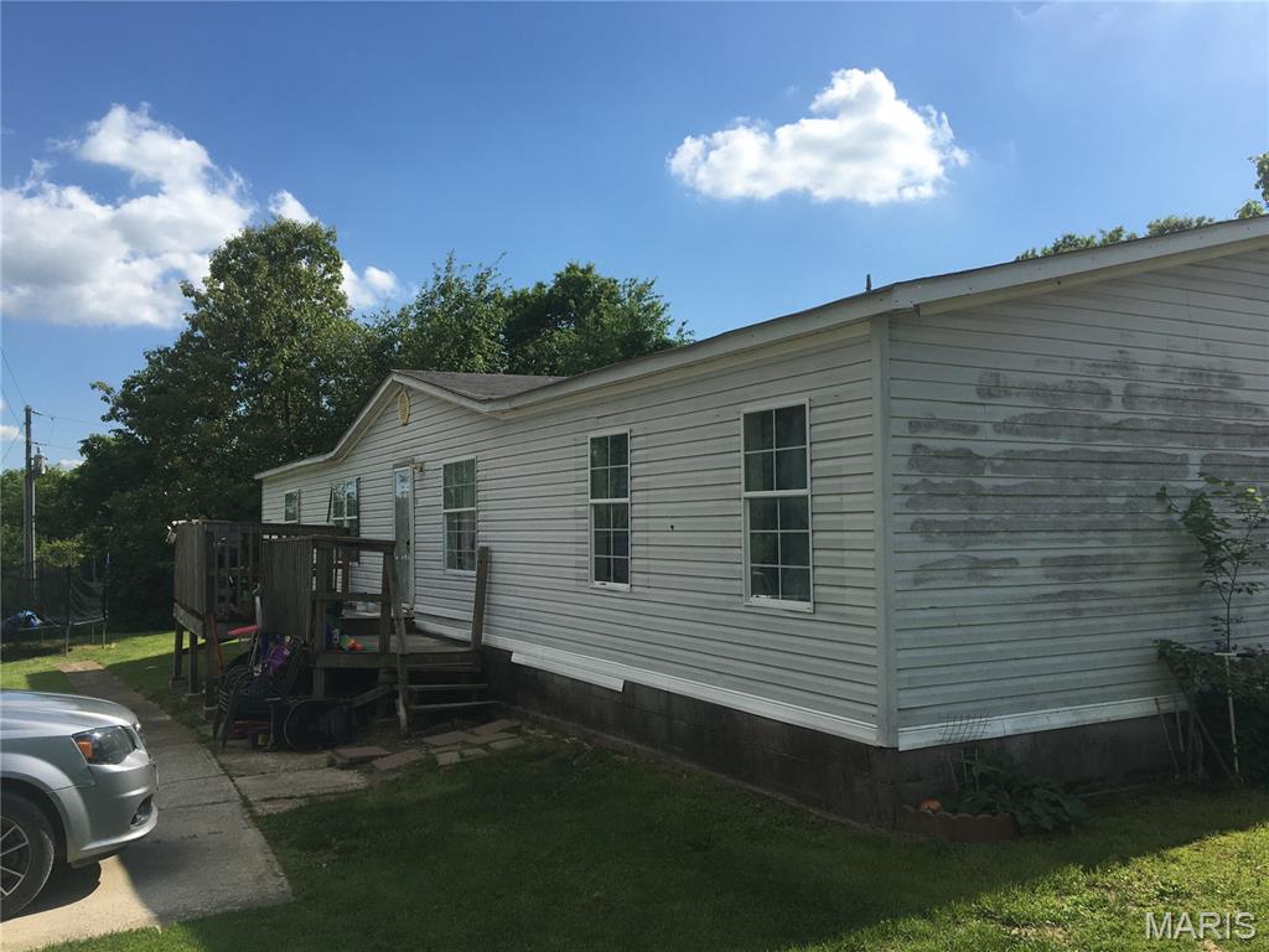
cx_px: 634
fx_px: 1063
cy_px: 476
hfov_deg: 61.7
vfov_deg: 48.2
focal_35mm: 29
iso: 25
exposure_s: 1/2481
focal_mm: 4.15
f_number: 2.2
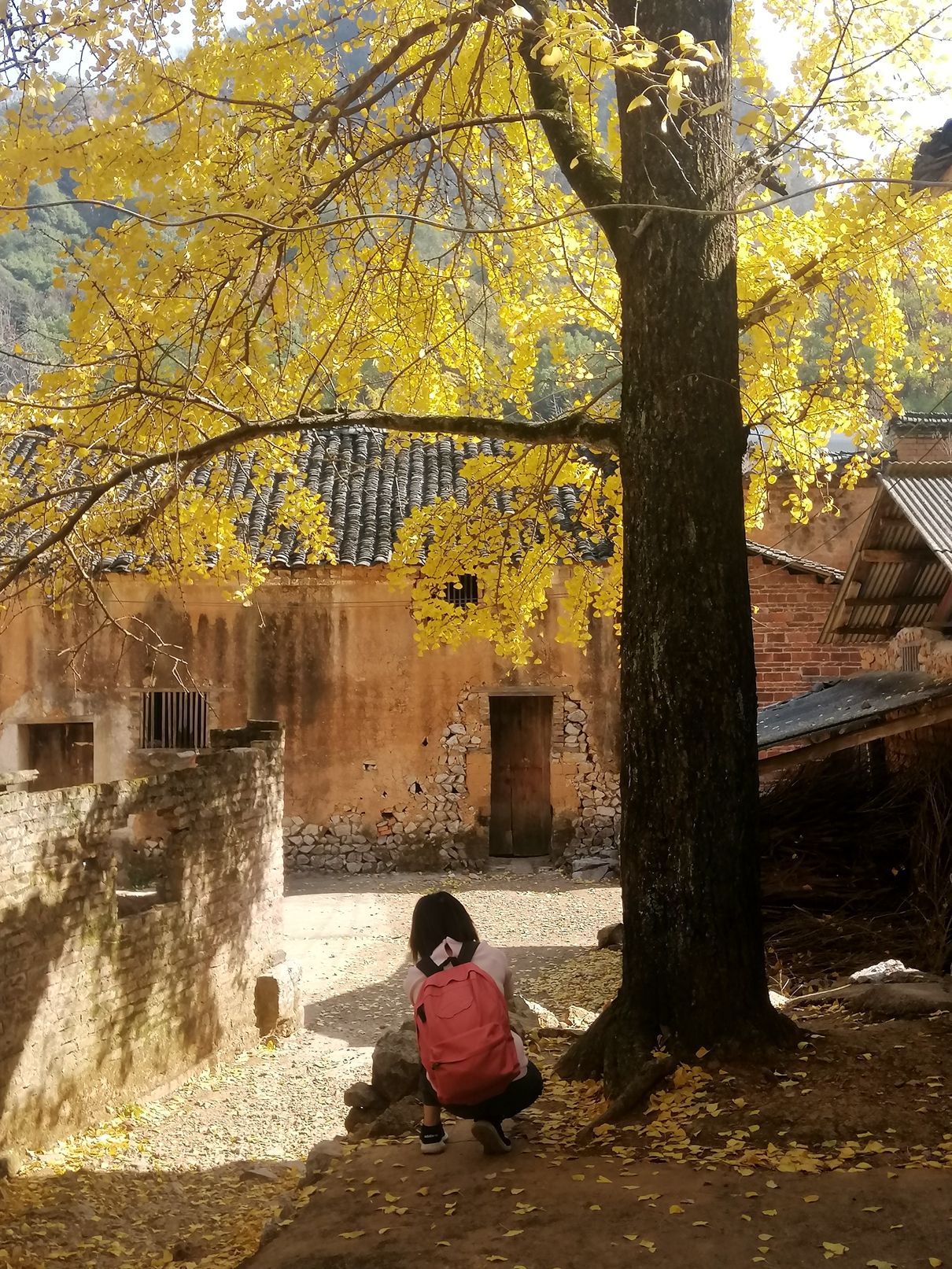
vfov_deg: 45.8
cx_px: 476
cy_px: 634
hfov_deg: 35.1
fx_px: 1503
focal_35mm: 41
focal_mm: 3.81
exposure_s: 1/675
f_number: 2.2
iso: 160
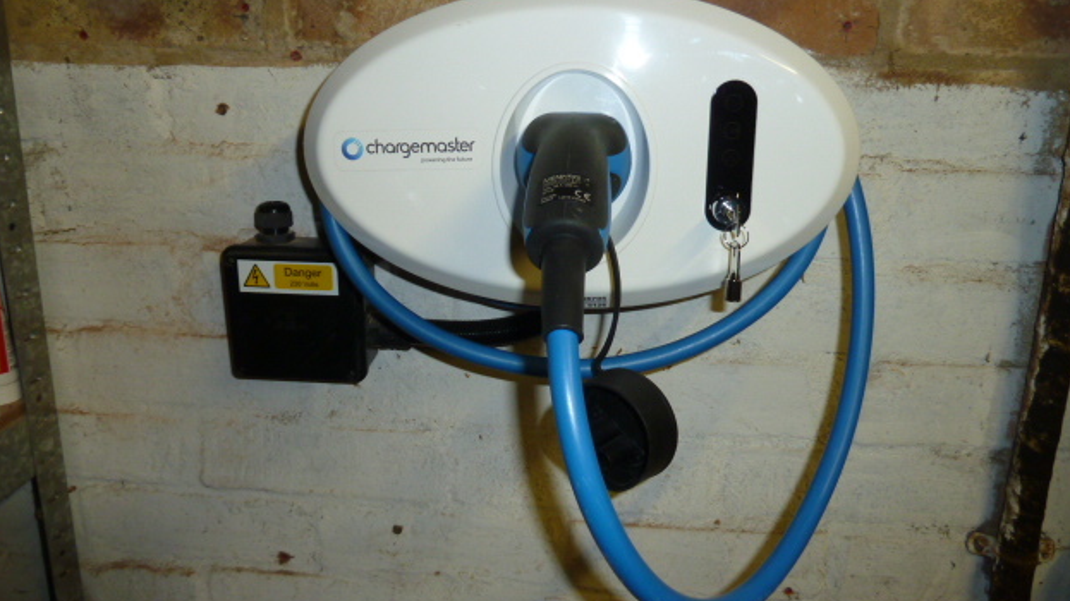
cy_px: 268
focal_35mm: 28
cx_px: 529
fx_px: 794
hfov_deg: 67.9
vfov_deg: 41.4
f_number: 3.3
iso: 125
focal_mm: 4.1
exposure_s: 1/30
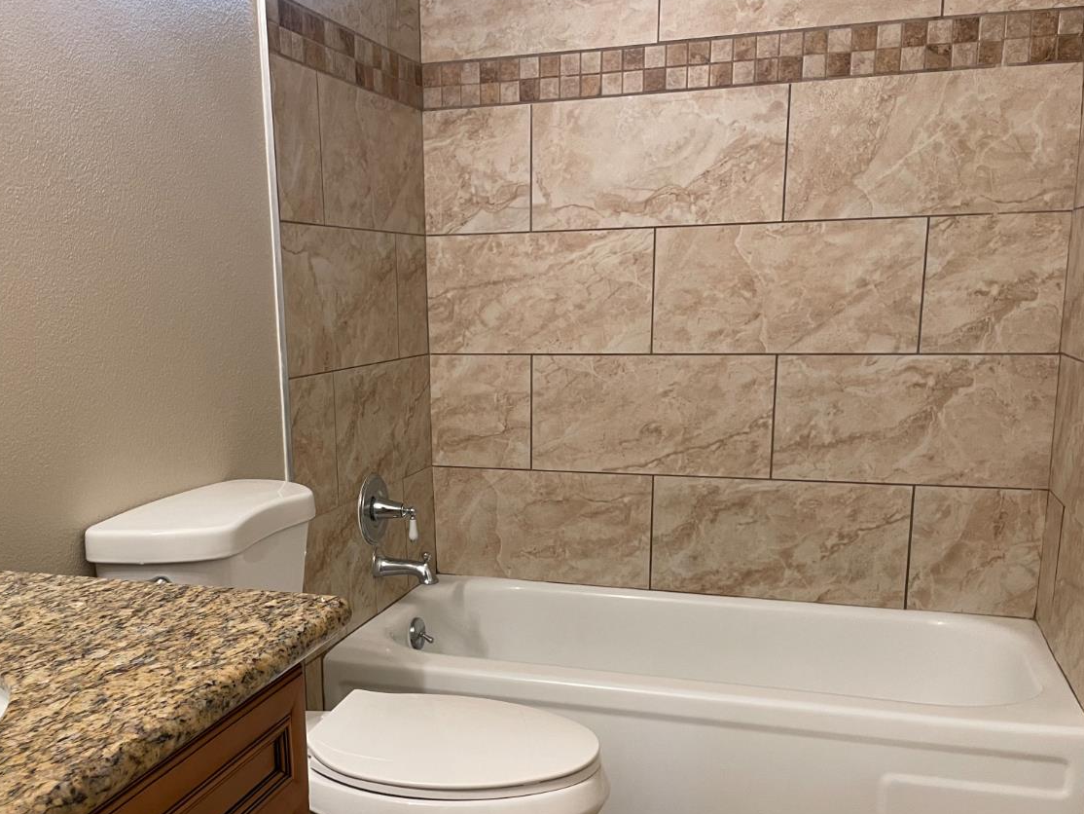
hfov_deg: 52.2
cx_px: 422
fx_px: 1096
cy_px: 517
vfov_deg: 40.4
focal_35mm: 35
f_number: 1.6
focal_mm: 4.2
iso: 125
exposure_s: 1/60
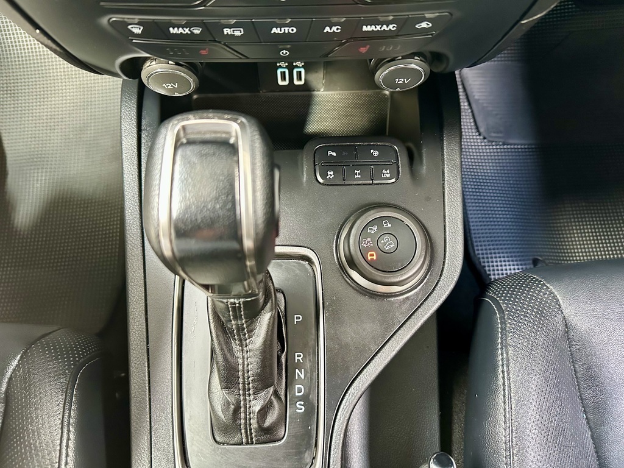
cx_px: 312
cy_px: 234
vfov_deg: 56.8
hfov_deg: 71.6
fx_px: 433
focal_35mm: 24
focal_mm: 6.86
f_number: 1.78
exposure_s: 1/49
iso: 1000
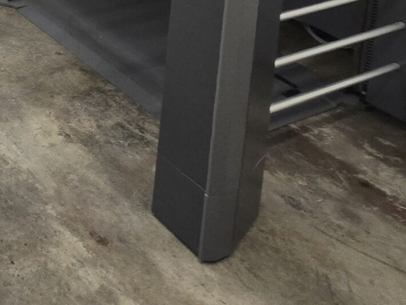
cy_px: -245
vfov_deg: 21.0
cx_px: -193
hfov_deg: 28.1
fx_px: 551
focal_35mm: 47
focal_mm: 2.2
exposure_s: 1/60
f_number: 2.2
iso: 80
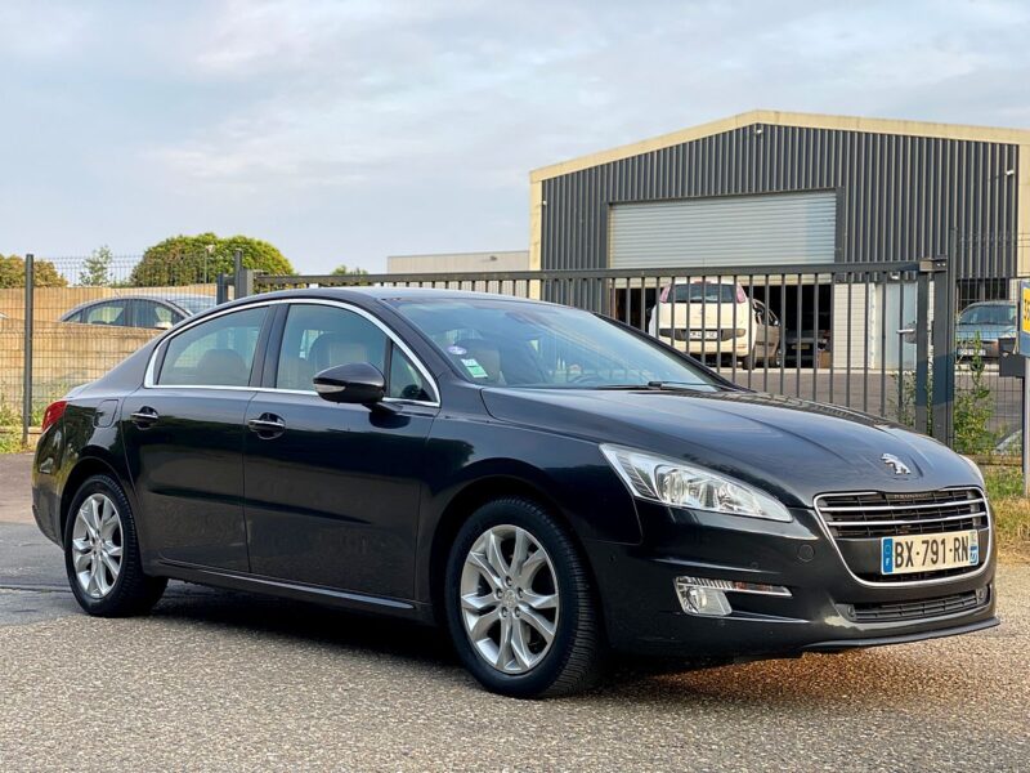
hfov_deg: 36.8
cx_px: 515
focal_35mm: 52
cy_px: 386
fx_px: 1547
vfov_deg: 28.0
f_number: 2
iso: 20
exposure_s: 1/227
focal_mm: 6
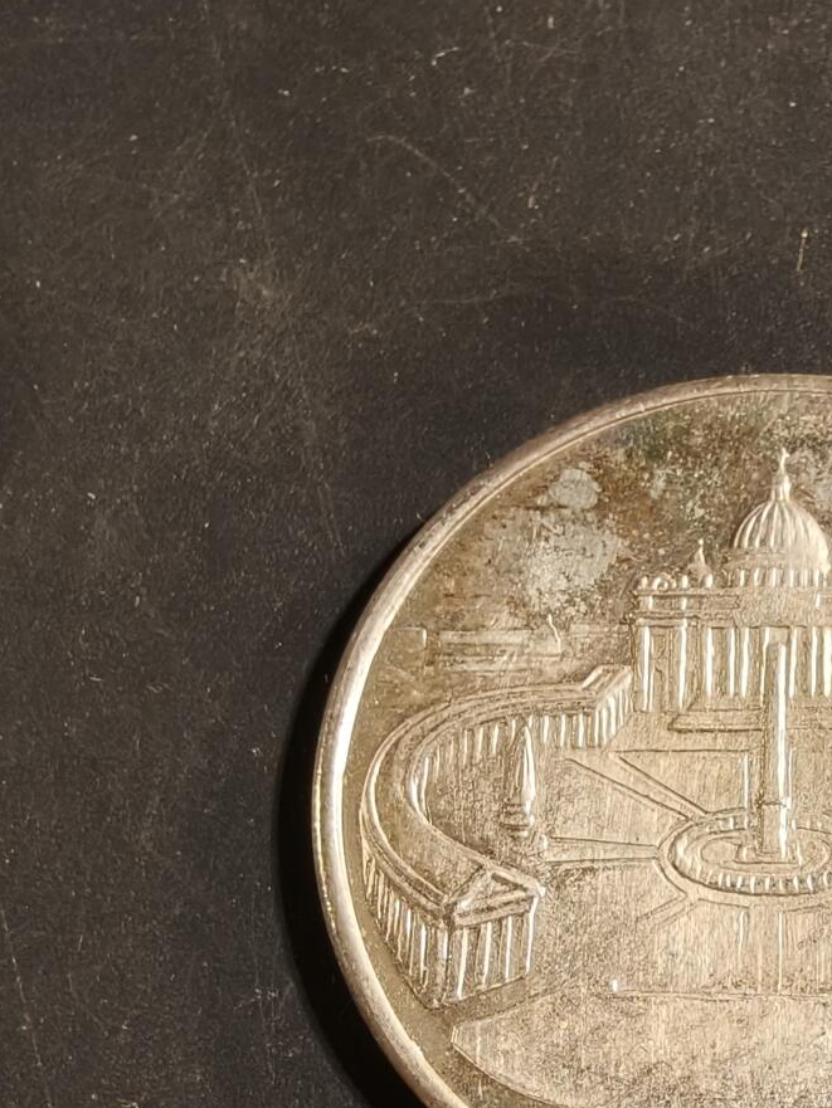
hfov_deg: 29.2
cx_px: 801
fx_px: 1506
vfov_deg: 37.7
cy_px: 999
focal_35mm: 47
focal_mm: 2.32
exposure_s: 1/100
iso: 160
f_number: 2
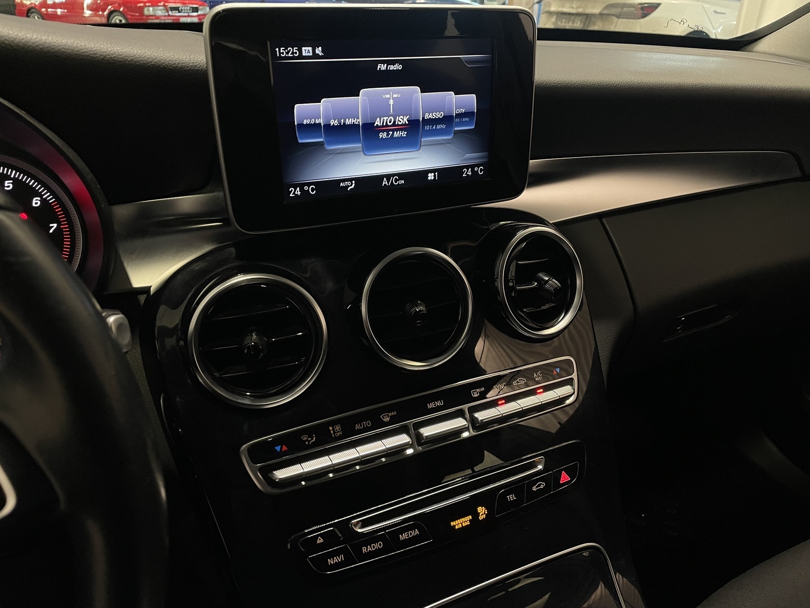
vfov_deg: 53.1
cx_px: 405
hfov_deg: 67.3
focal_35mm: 26
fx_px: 608
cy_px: 304
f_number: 1.6
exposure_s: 1/55
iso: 160
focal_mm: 4.2
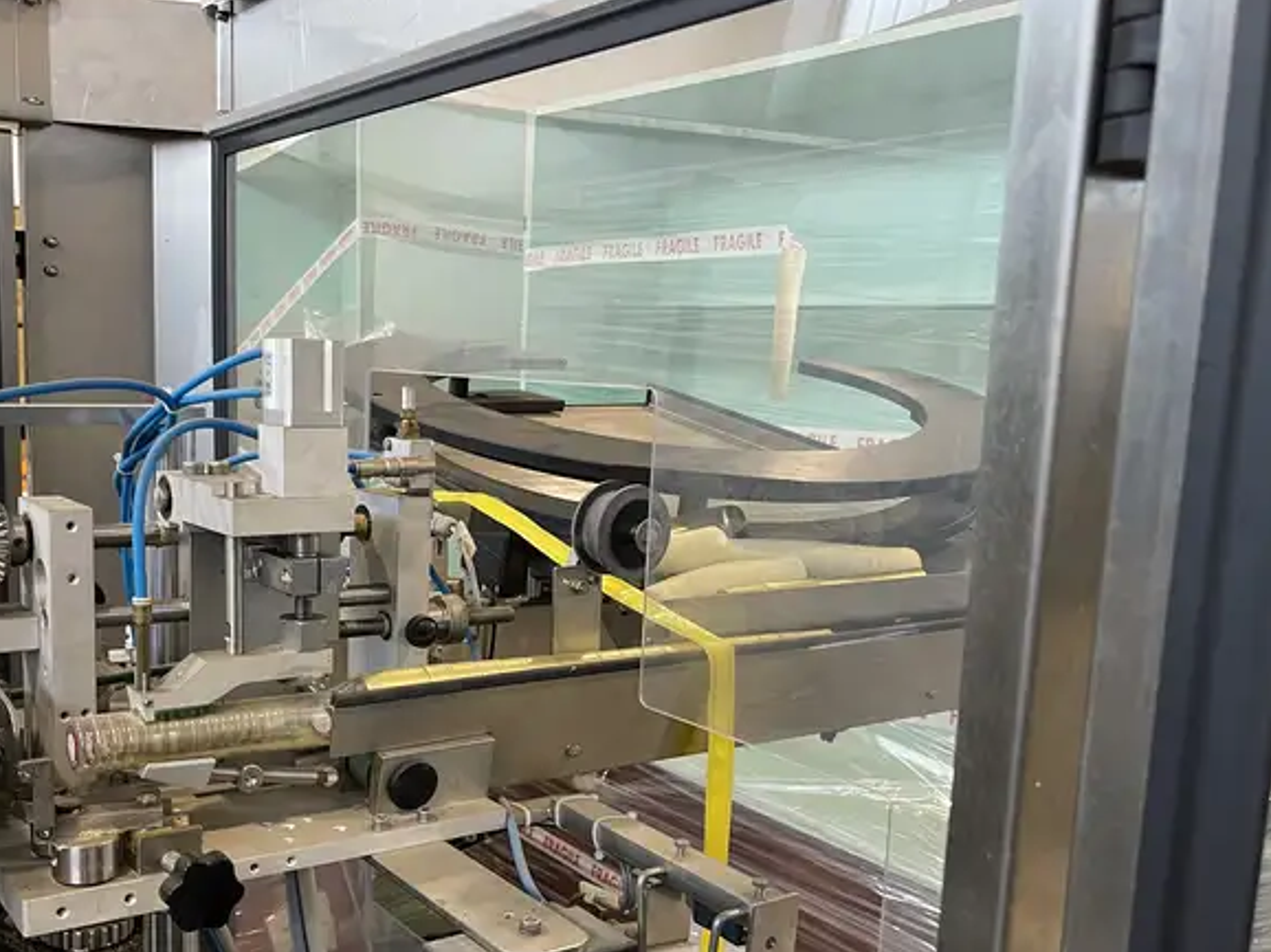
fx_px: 1321
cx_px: 506
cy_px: 585
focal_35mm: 36
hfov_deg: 51.0
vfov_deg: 39.4
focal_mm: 5.1
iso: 80
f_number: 1.6
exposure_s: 1/50
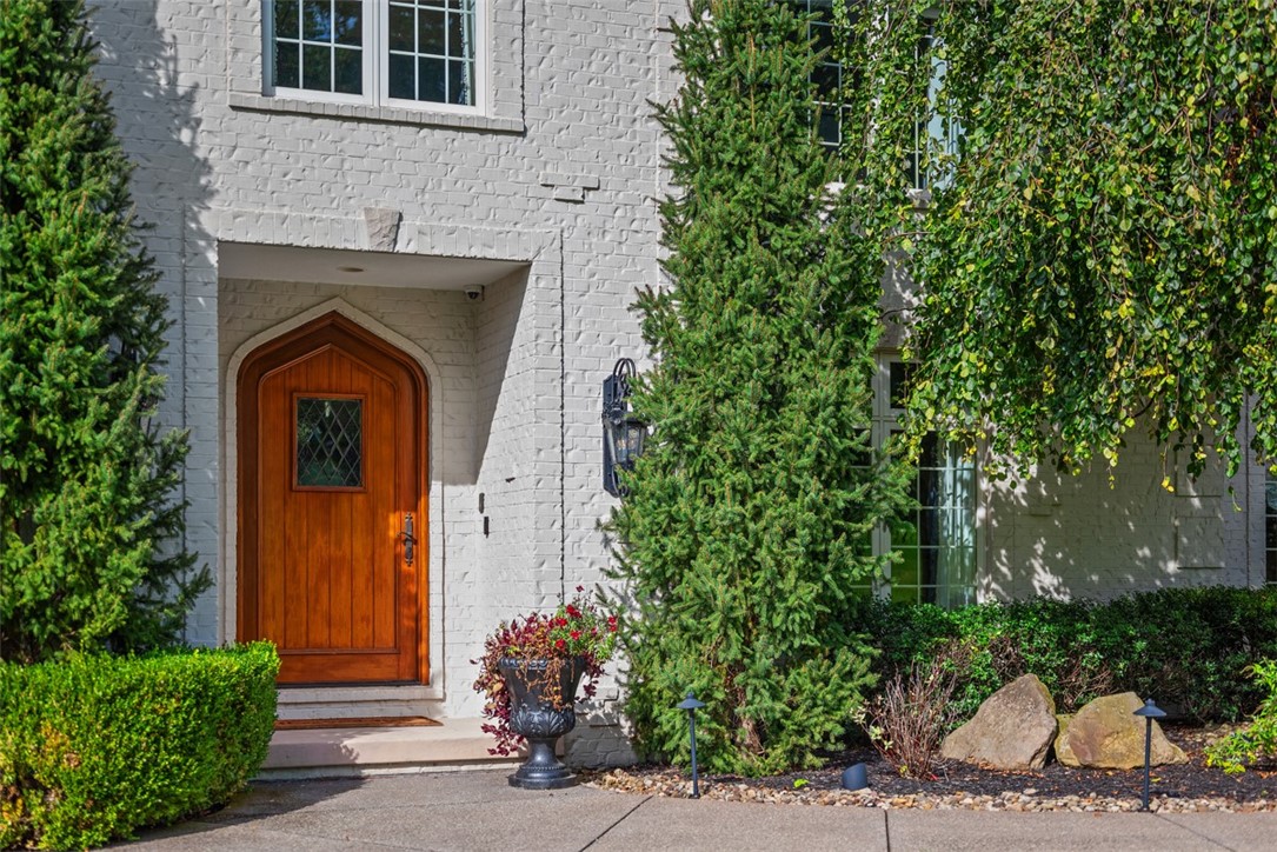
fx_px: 1774
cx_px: 638
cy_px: 426
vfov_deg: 27.0
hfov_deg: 39.6
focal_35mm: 50
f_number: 1.8
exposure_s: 1/8000
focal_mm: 50
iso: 400
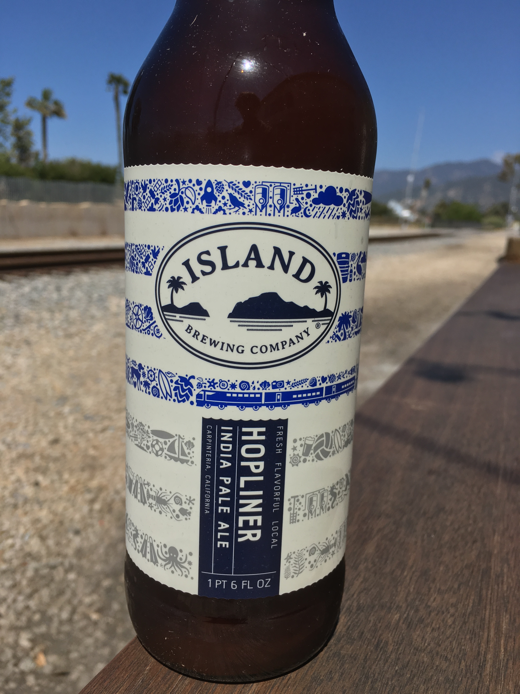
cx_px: 260
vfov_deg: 61.7
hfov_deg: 48.2
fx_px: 581
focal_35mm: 29
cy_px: 347
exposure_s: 1/2404
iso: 25
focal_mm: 4.15
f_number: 2.2
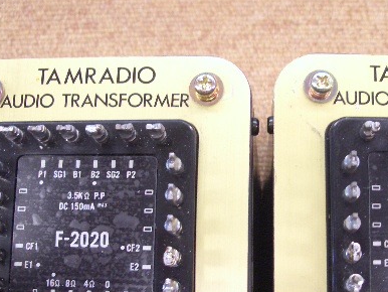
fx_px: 651
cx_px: 264
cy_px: 188
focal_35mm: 58
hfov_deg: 32.9
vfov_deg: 25.2
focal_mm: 5.8
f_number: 2.6
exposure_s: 1/13
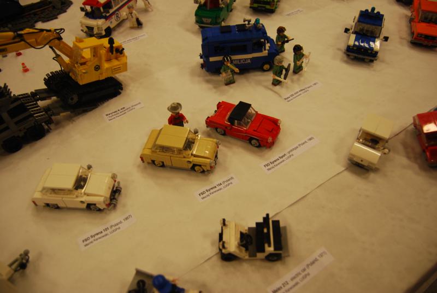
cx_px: 218
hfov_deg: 67.3
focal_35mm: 27
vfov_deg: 48.1
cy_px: 146
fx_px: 328
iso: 200
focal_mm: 18
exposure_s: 1/40
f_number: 3.5
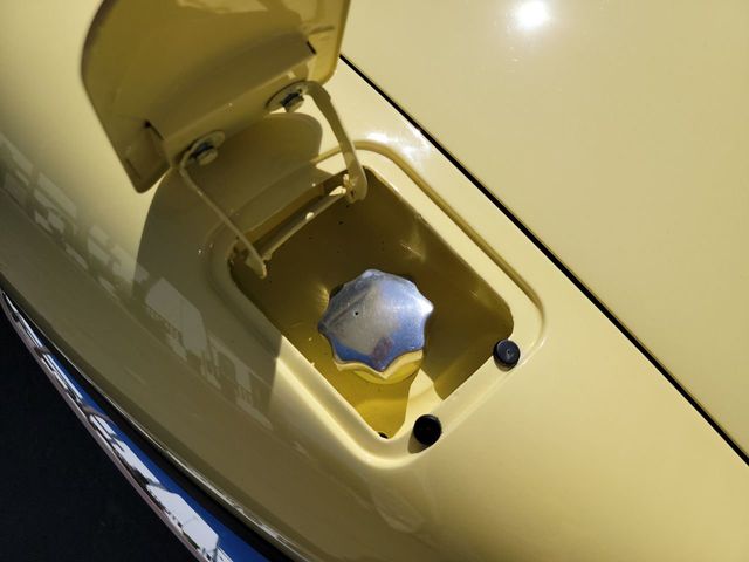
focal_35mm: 24
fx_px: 519
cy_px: 281
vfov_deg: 56.8
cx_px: 374
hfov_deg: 71.6
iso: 16
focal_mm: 6.7
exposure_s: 1/2866
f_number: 1.8
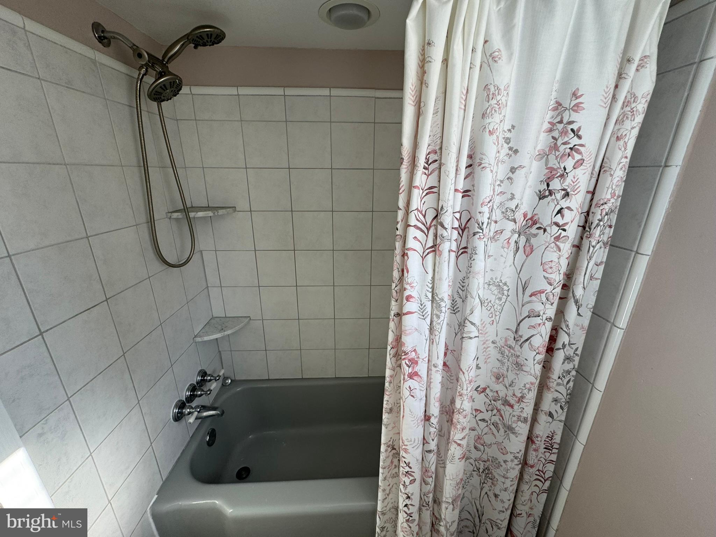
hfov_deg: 102.1
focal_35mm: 14
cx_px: 358
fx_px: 290
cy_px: 268
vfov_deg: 85.7
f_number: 2.2
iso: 50
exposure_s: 1/99
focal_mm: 2.22
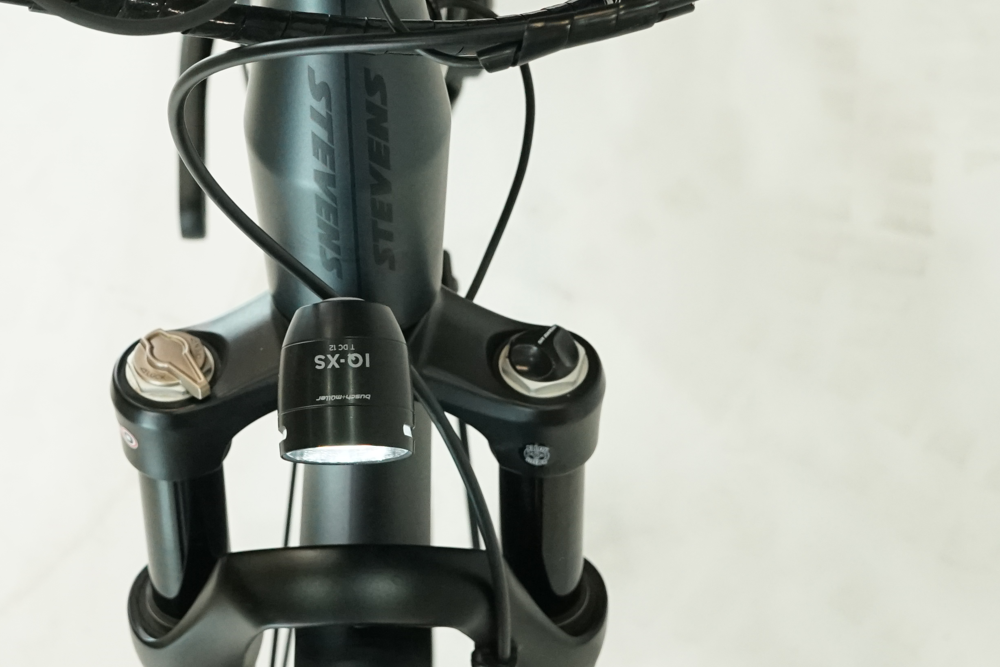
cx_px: 328
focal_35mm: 105
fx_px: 2916
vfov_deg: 13.0
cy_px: 187
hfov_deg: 19.4
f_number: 7.1
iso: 2500
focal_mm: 43
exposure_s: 1/200
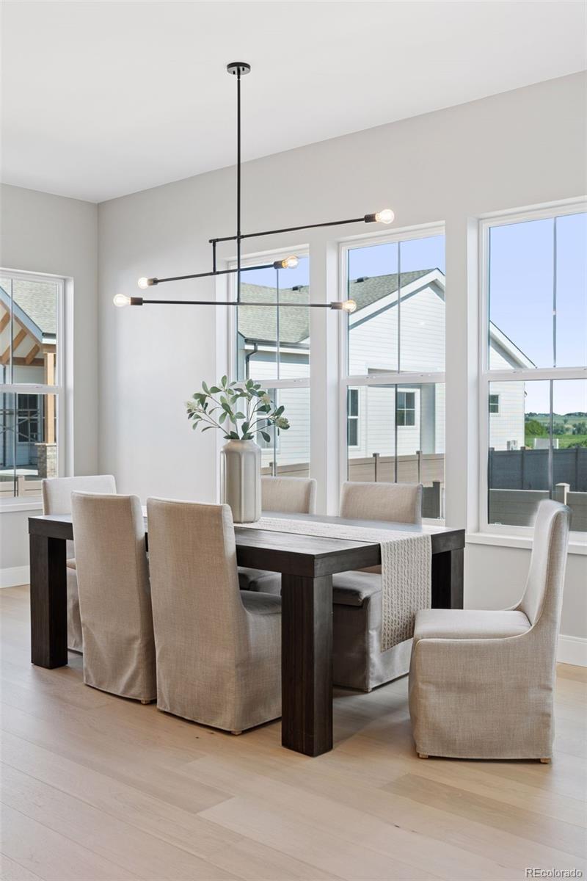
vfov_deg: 53.1
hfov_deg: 36.9
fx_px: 880
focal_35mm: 36
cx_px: 294
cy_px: 440
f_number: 9
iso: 400
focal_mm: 36
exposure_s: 1/50
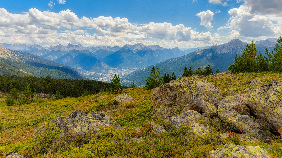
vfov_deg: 49.5
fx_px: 172
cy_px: 76
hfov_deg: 78.7
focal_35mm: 23
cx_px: 145
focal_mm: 14
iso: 100
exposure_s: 1/320
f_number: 11
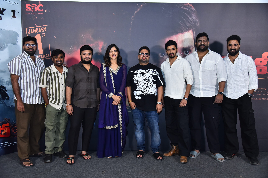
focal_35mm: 32
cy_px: 89
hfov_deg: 58.7
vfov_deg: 41.1
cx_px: 134
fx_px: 238
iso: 2000
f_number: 4
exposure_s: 1/160
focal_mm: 32
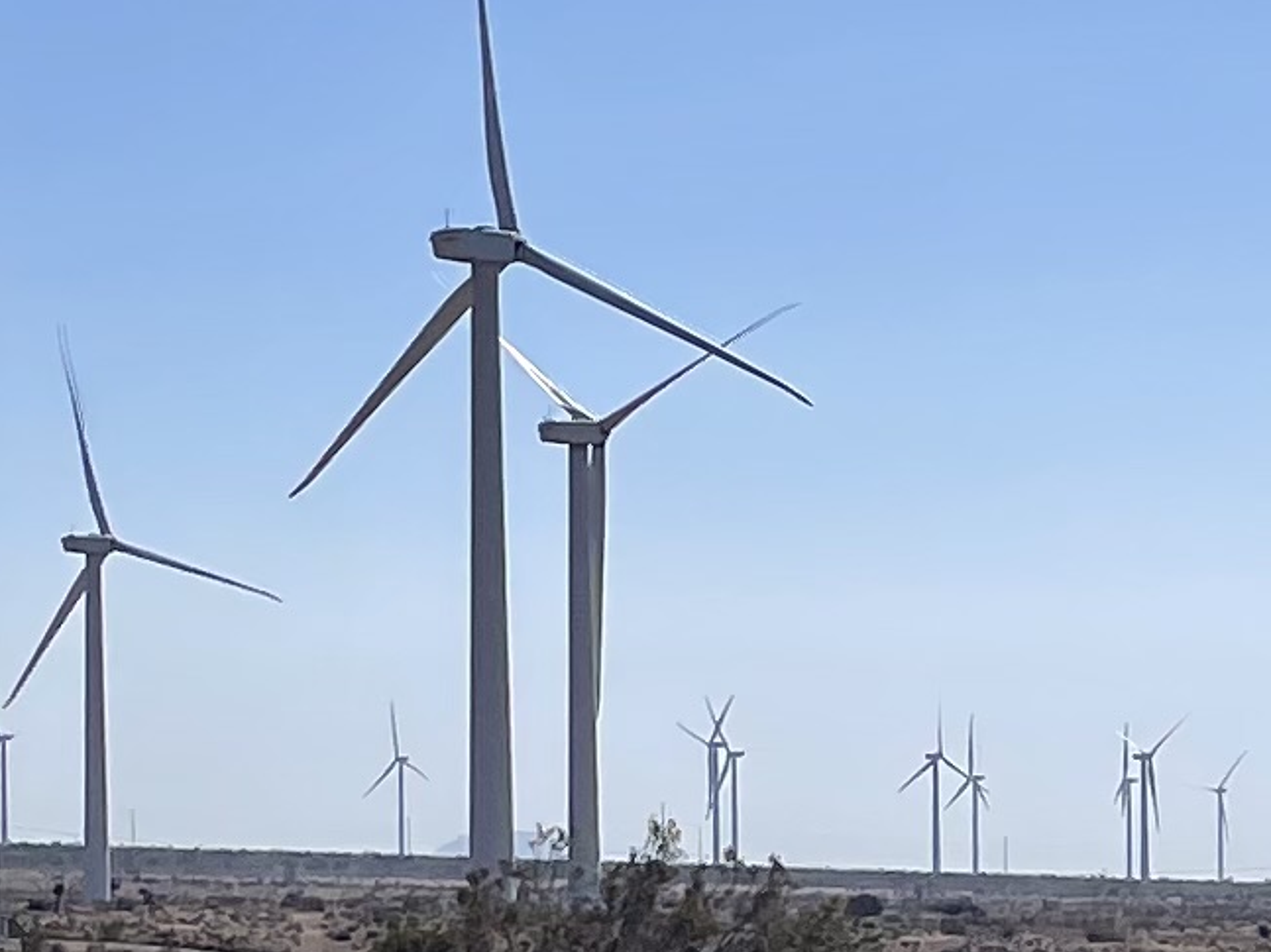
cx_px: 878
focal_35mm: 162
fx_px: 5947
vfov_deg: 9.1
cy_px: 852
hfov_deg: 12.2
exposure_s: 1/9091
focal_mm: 4.2
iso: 32
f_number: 1.6
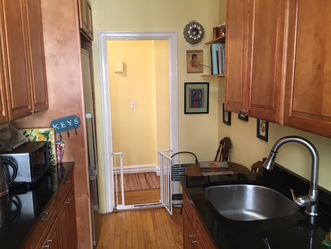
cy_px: 124
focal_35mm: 29
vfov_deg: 48.2
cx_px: 166
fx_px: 277
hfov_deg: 61.7
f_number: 2.2
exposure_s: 1/30
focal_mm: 4.15
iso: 125
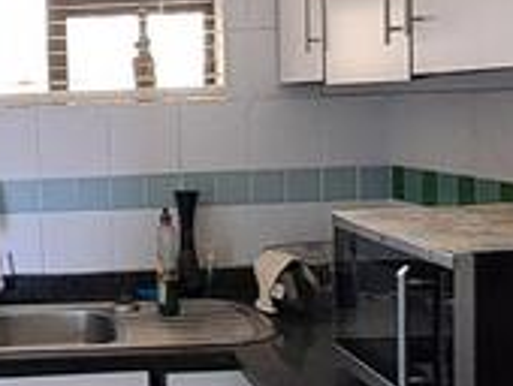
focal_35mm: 61
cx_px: -30
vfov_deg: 24.1
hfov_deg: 29.1
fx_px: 905
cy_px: 190
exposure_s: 1/50
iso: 250
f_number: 2.2
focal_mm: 1.42
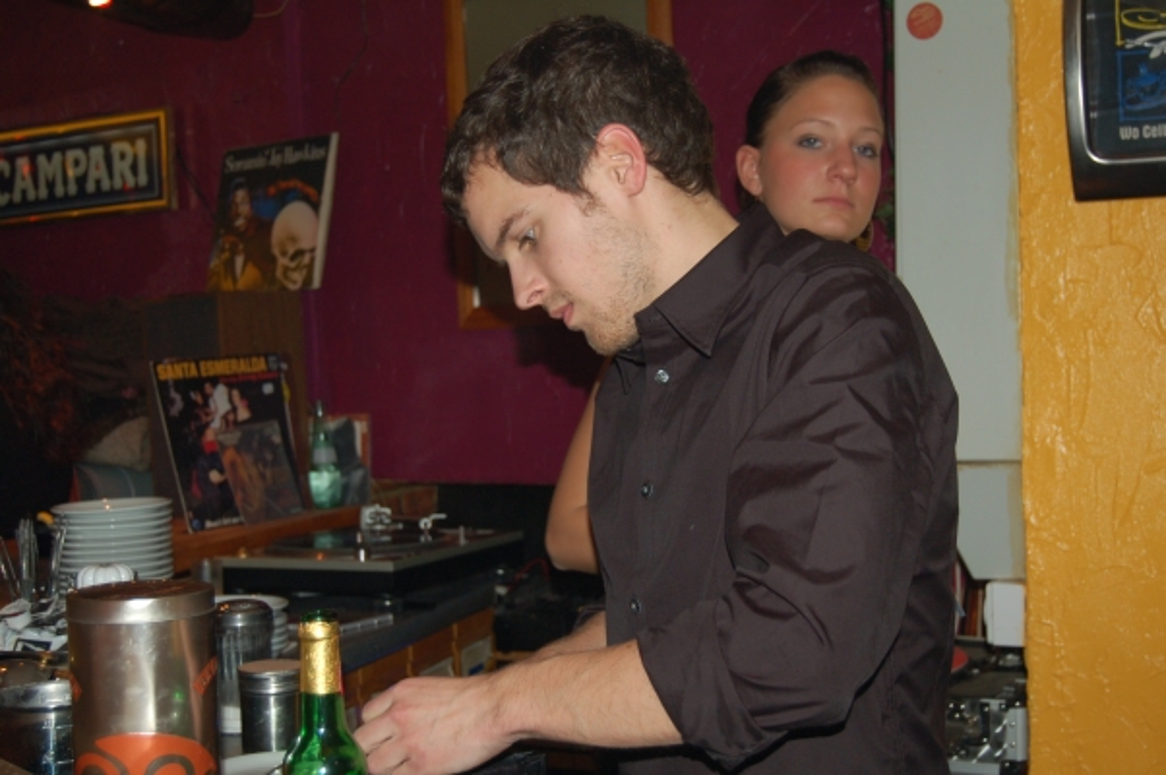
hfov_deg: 38.9
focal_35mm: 51
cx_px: 583
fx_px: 1650
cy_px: 388
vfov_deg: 26.4
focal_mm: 34
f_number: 4.5
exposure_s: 1/60
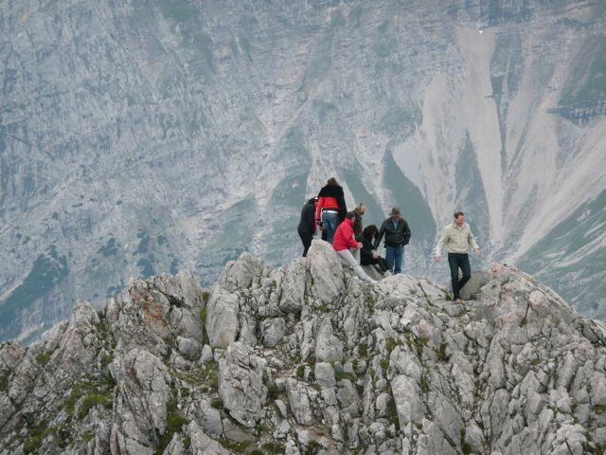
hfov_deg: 7.1
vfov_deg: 5.3
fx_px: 4902
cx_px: 303
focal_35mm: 280
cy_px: 228
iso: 100
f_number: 4.9
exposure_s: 1/200
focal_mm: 46
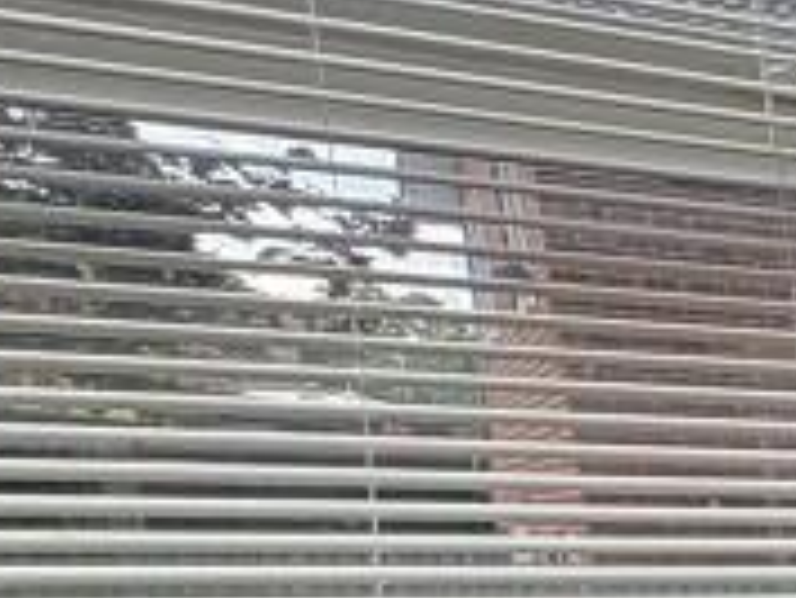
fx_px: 1864
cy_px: 908
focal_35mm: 81
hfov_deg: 13.5
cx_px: 2091
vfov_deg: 16.5
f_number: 2.2
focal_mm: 2.22
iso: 40
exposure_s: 1/259
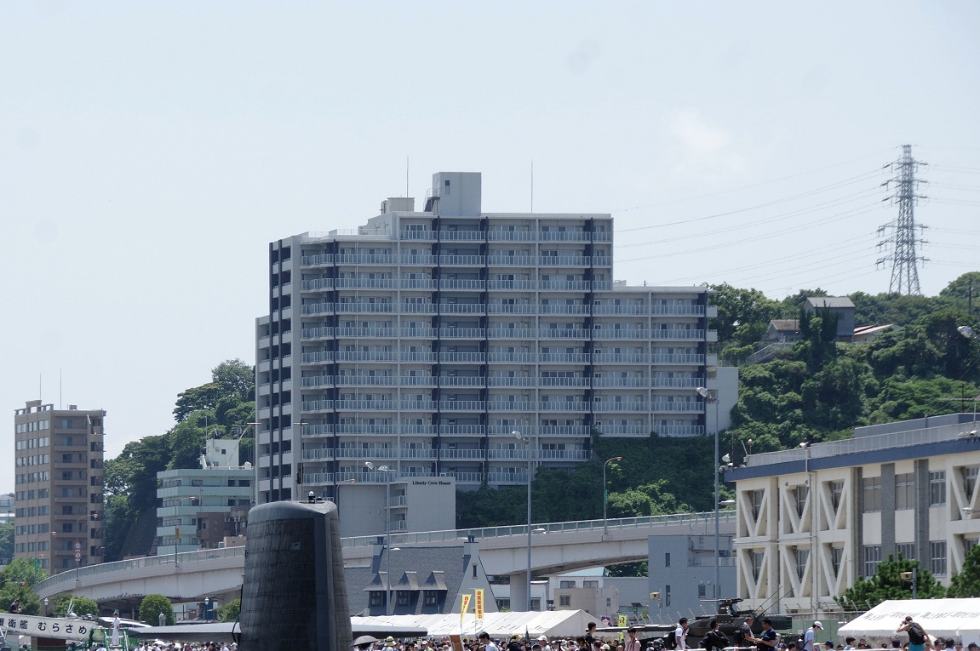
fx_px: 5629
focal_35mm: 207
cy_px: 477
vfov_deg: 6.6
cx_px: 212
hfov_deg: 9.9
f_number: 9
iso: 200
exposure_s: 1/400
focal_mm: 88
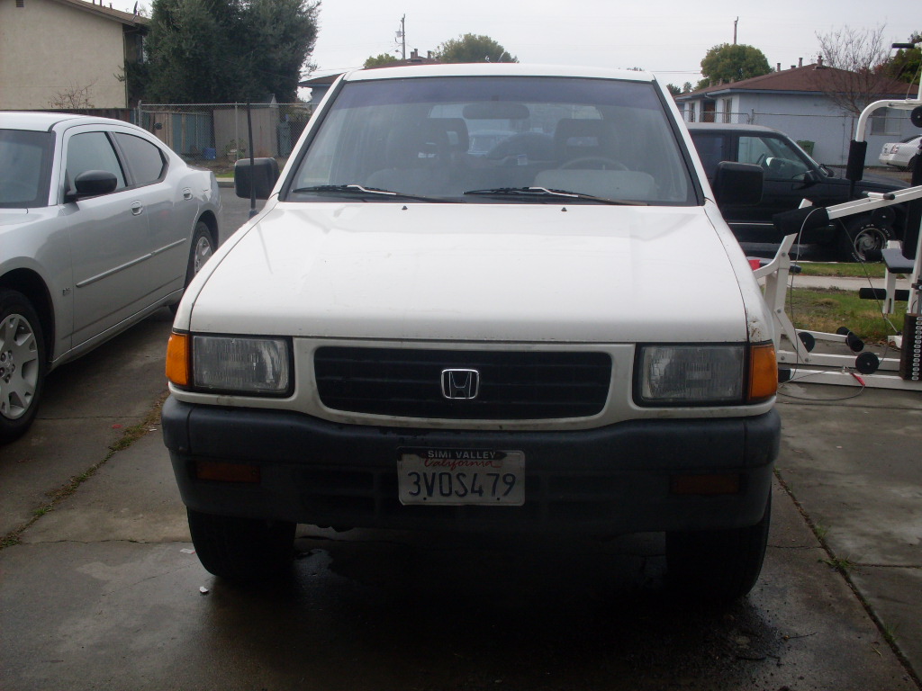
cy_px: 346
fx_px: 1012
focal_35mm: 38
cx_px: 461
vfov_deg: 37.7
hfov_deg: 49.0
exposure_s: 1/90
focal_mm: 6.3
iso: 80
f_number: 8.4
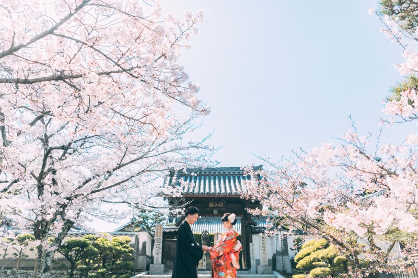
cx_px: 209
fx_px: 371
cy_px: 139
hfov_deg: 58.8
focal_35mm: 32
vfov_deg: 41.0
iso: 200
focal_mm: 32
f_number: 2.8
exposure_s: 1/2000
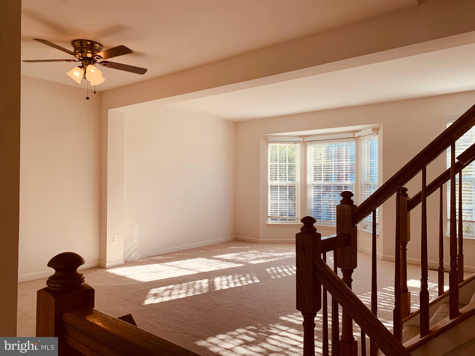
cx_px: 238
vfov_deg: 53.1
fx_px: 357
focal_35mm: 26
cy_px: 178
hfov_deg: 67.3
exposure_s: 1/161
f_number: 1.8
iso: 25
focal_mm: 4.25
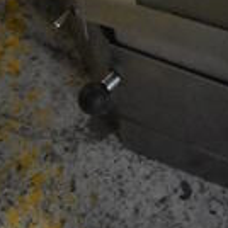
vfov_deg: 8.6
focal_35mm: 157
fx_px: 1170
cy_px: -525
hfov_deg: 10.8
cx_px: 320
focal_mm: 18
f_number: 3.5
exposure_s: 1/125
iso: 5000
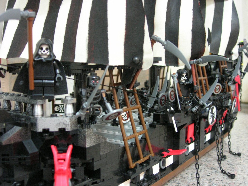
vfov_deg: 35.1
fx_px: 294
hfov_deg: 45.8
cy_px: 93
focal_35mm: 41
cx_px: 124
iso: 200
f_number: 2.9
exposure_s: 1/2.5
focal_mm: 8.5
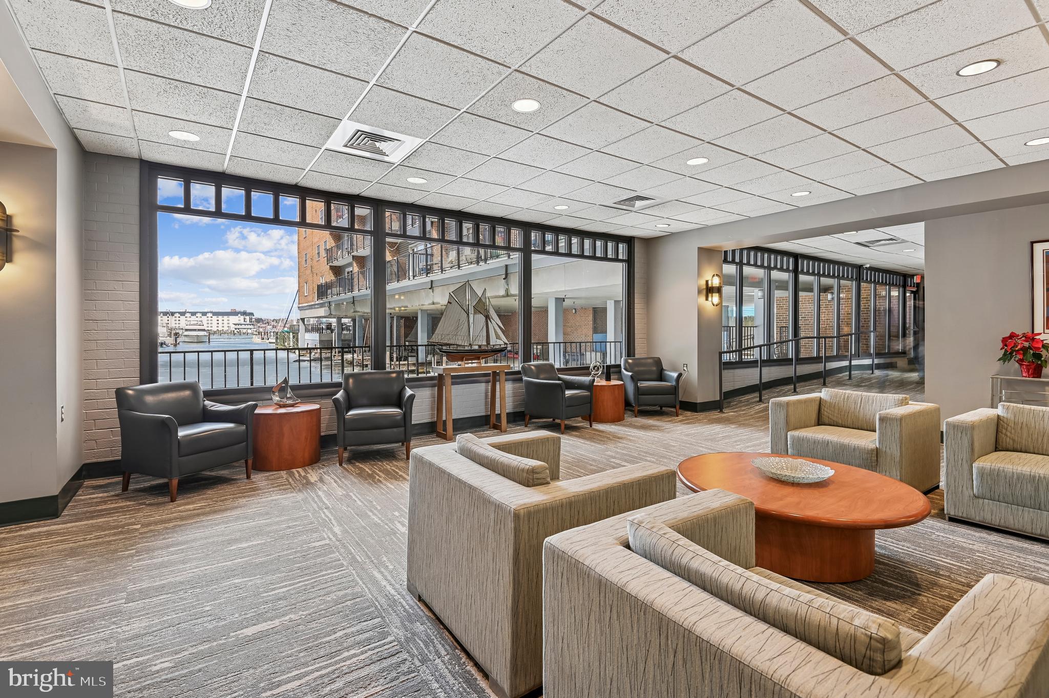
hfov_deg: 96.8
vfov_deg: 73.7
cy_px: 349
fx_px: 466
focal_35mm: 16
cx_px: 524
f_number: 8
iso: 100
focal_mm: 16
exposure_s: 1/6
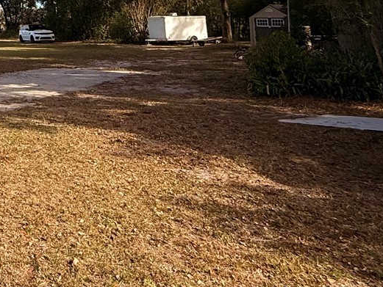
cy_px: -41
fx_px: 476
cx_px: -62
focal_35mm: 43
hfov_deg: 35.7
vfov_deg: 29.7
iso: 50
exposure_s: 1/2410
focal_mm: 2.22
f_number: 2.2
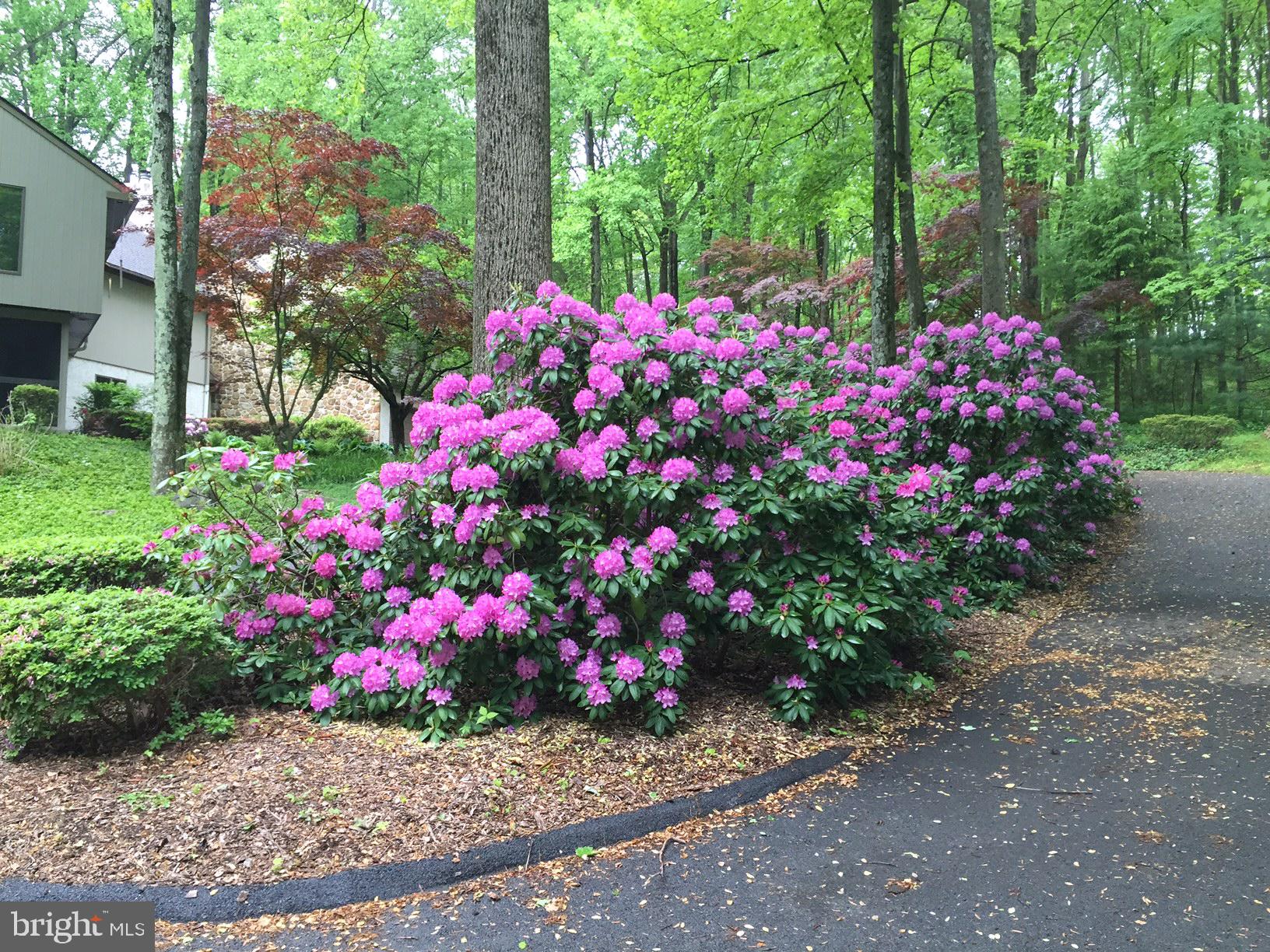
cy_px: 476
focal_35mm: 29
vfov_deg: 48.2
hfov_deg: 61.7
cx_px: 635
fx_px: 1064
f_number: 2.2
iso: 32
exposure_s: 1/30
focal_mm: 4.15
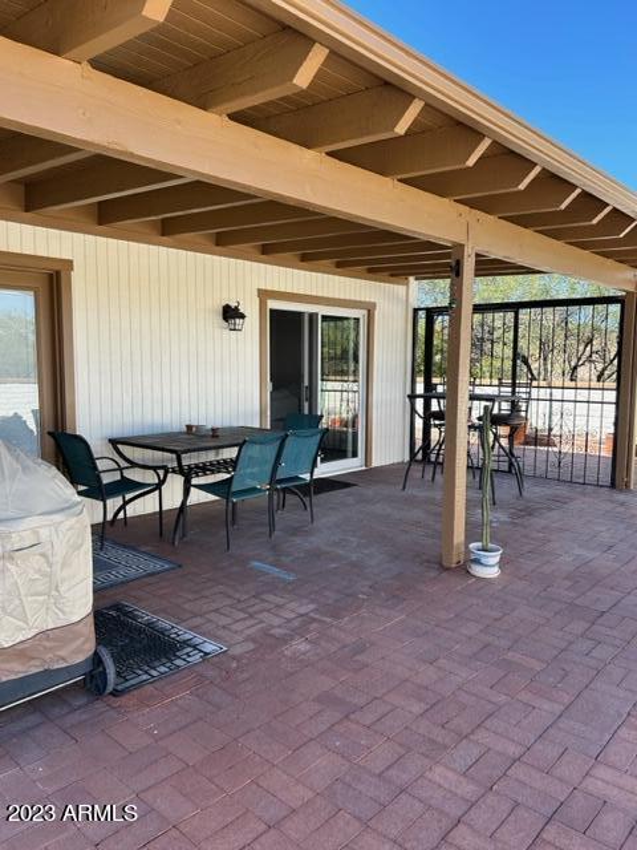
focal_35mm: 26
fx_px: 638
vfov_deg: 67.3
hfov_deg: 53.1
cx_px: 318
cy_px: 425
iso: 50
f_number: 1.5
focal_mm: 5.7
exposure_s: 1/814
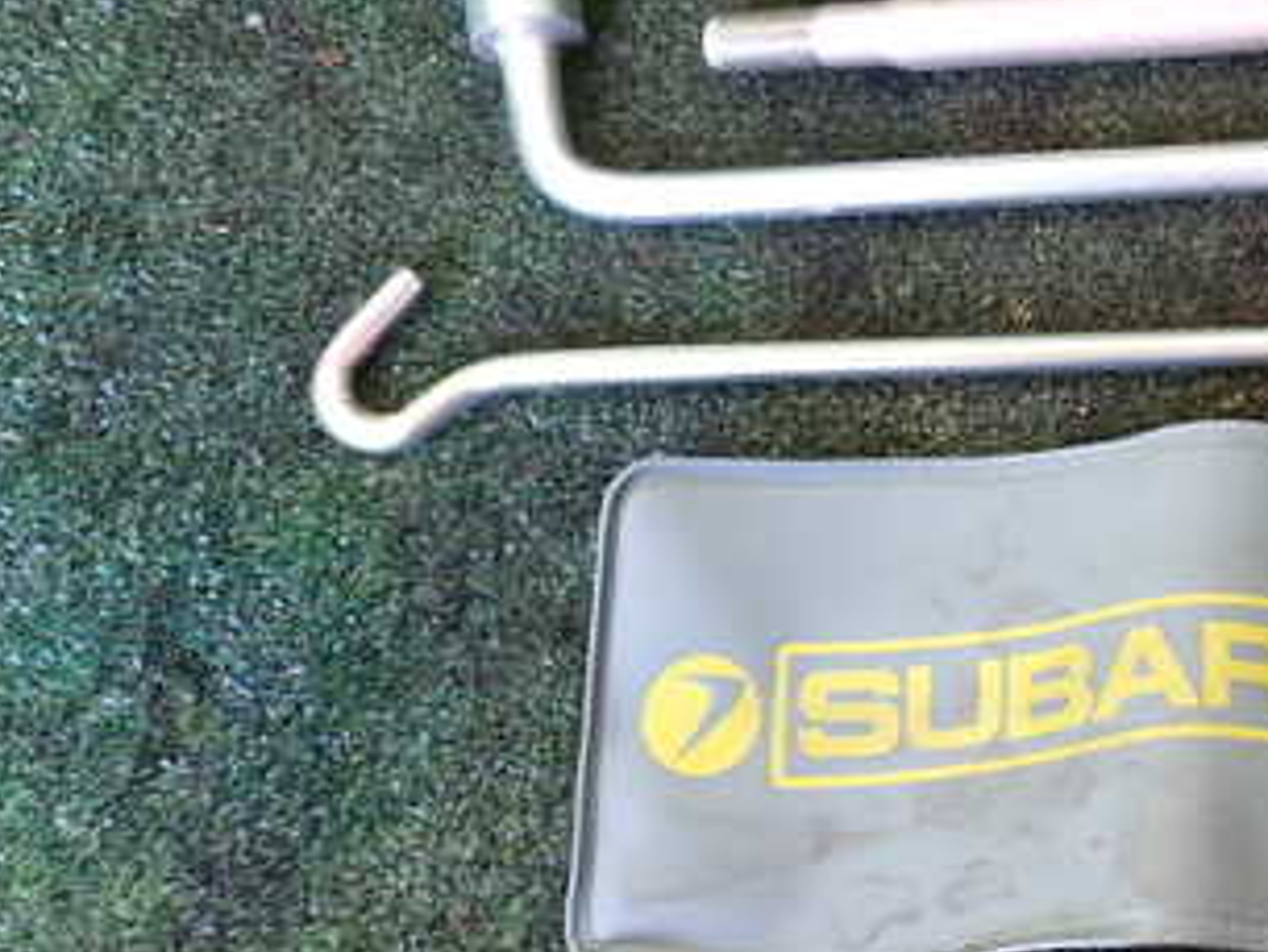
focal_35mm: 59
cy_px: 137
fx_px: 2162
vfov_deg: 24.3
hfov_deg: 30.7
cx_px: 1214
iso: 200
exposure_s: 1/50
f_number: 2.3
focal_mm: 5.4
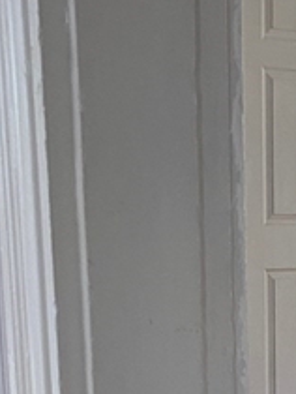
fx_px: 1081
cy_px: 424
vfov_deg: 19.8
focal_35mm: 95
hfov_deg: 14.4
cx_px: 459
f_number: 1.8
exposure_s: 1/80
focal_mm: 4.25
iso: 125
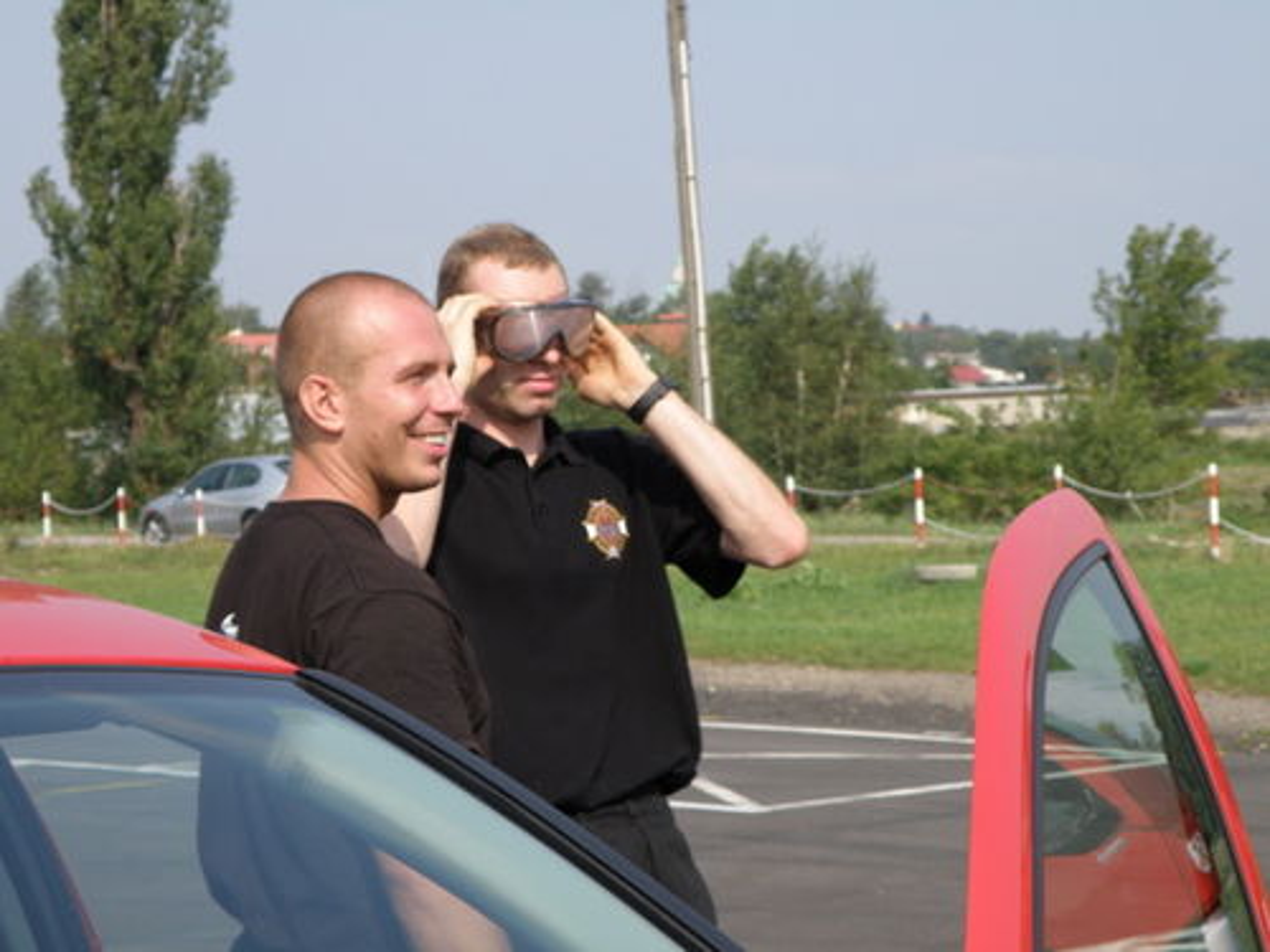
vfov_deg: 16.4
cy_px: 476
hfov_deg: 21.8
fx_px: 3302
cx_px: 635
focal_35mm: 90
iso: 80
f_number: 4
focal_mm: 16
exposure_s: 1/800
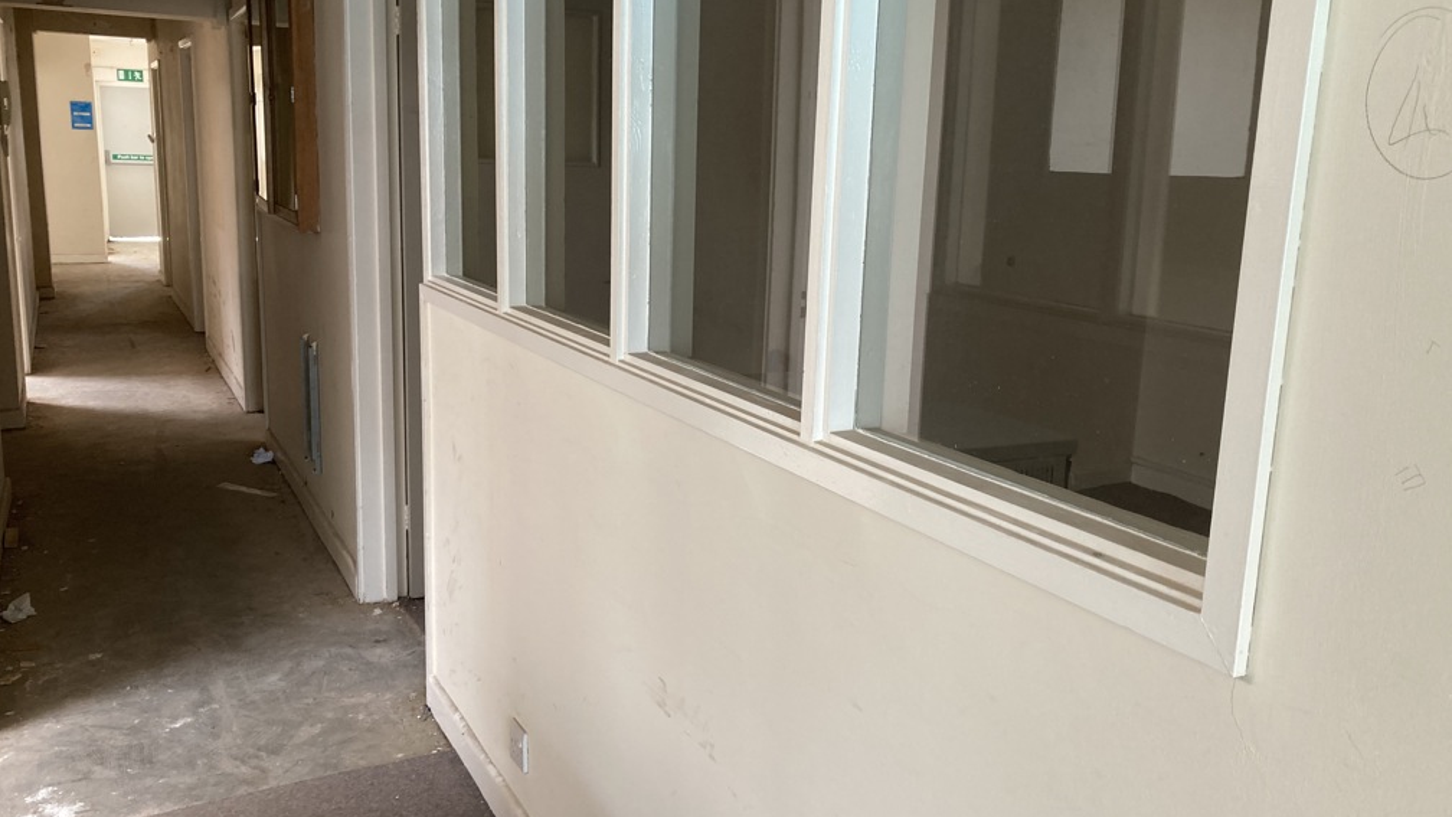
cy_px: 383
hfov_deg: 62.6
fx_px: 1194
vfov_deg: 37.8
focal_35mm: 31
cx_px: 726
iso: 100
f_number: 1.8
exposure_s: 1/60
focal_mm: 3.99
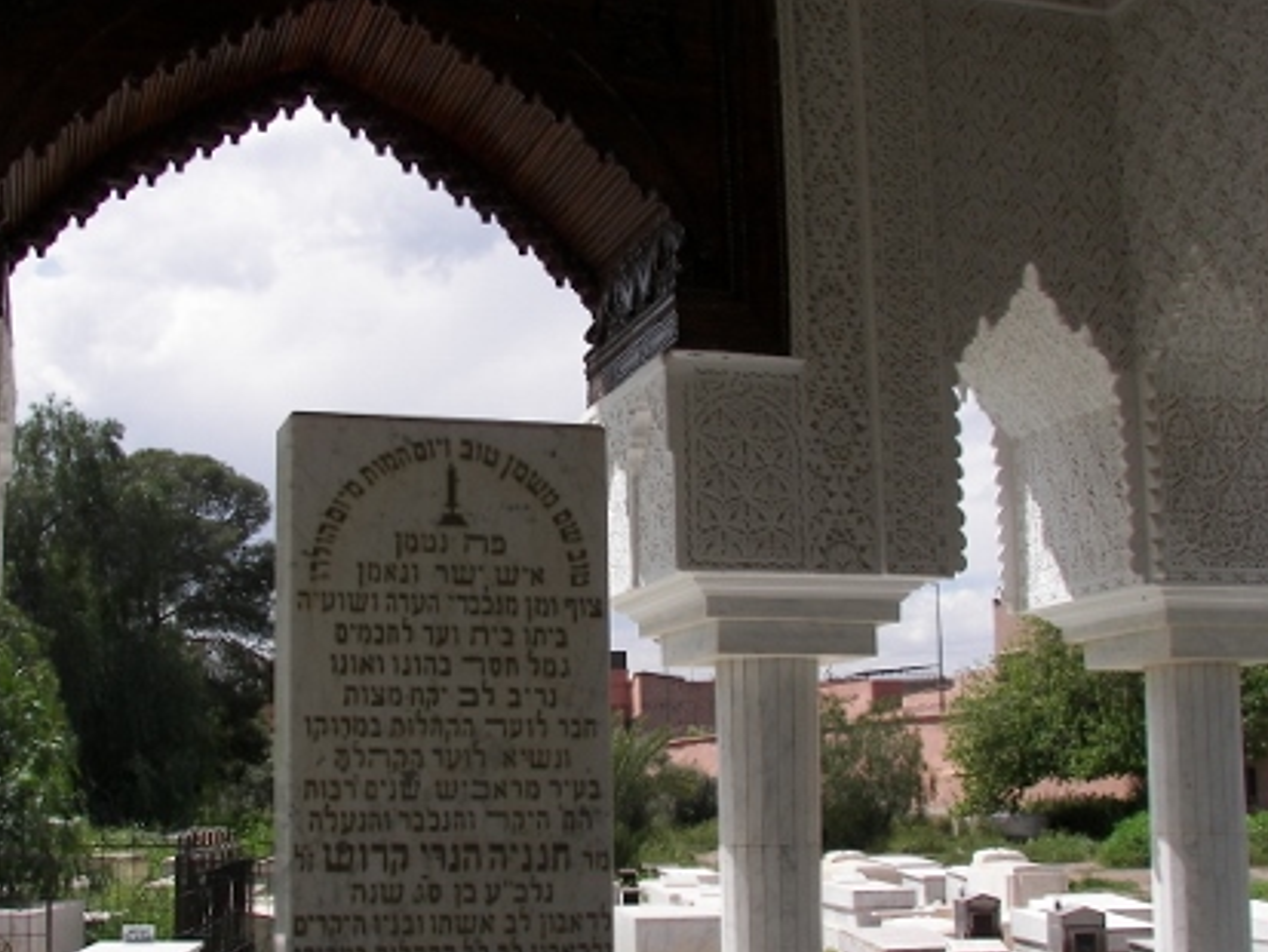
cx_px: 537
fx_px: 1759
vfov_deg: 30.2
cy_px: 557
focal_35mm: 48
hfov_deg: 39.5
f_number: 4
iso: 50
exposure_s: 1/800
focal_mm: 6
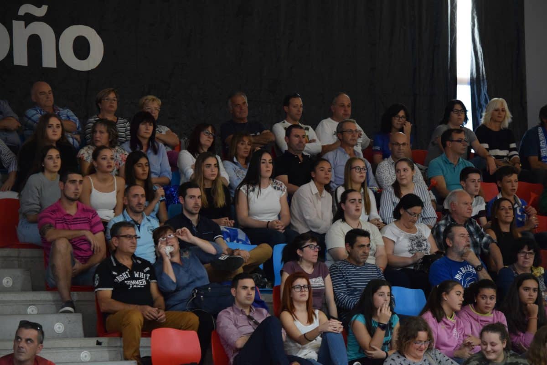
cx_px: 274
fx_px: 2644
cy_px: 182
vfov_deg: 7.9
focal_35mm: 174
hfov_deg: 11.8
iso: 3200
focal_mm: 116
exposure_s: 1/160
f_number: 4.8
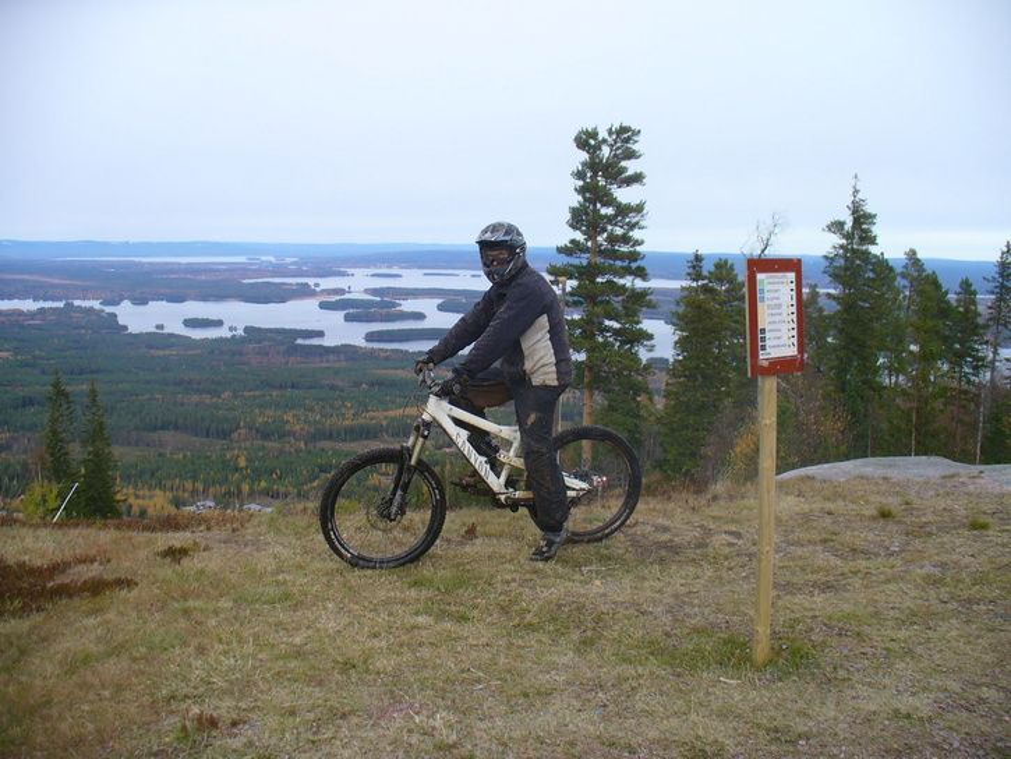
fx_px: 1081
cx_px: 506
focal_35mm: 37
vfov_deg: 38.7
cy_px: 380
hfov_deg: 50.1
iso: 64
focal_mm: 6.1
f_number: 2.8
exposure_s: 1/250
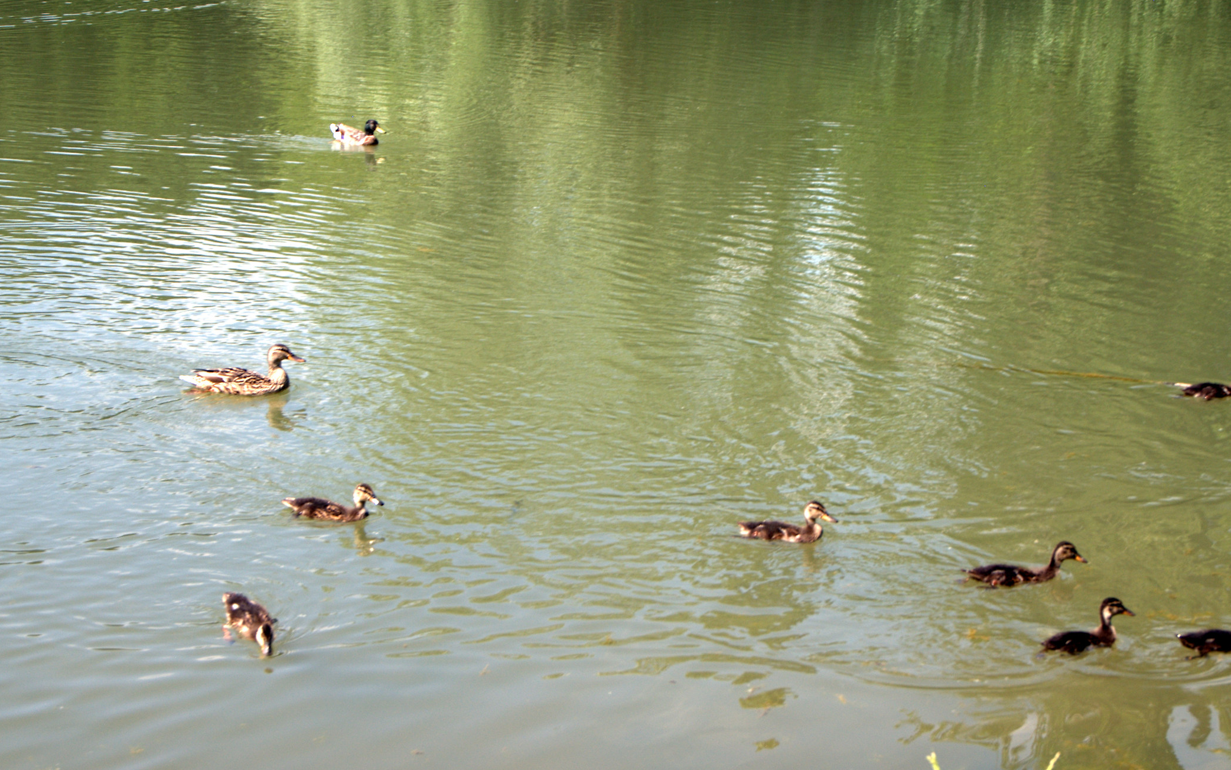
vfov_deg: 19.4
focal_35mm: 67
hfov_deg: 30.6
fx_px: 2248
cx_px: 660
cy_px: 311
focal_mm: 38
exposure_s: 1/160
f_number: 7.1
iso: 100
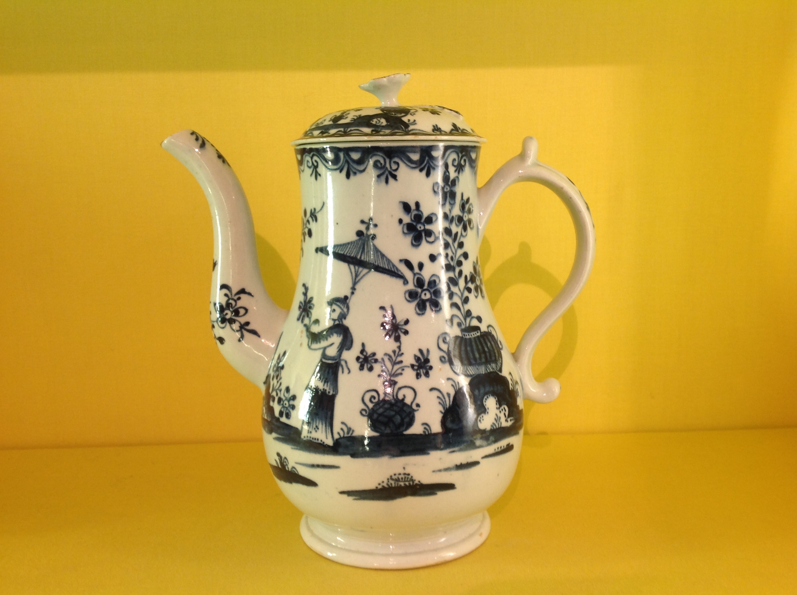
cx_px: 398
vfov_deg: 40.6
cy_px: 298
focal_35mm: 35
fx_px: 805
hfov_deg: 52.7
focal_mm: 4.28
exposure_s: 1/17
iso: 50
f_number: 2.4
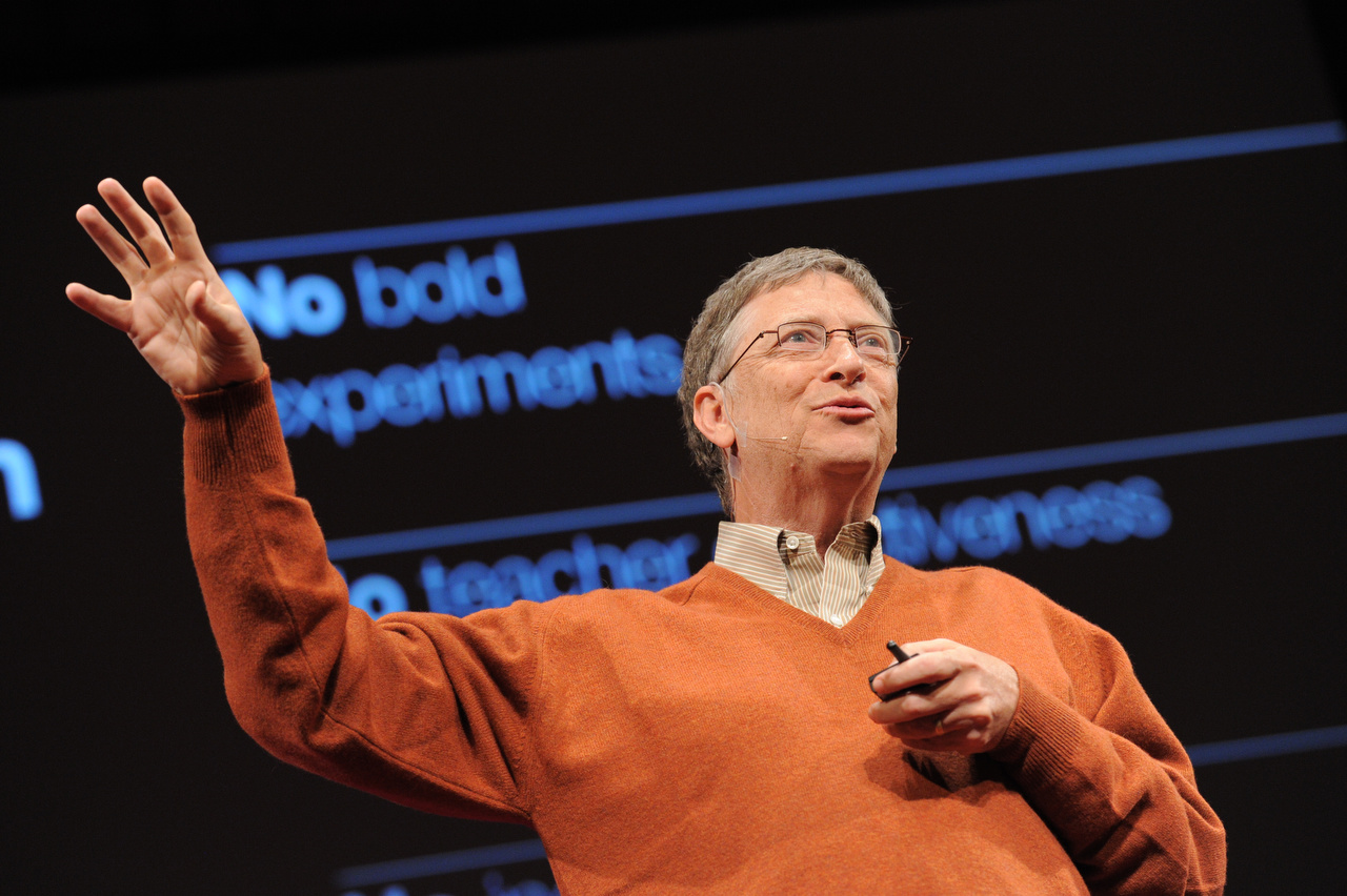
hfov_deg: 15.8
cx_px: 674
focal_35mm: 130
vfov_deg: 10.5
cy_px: 448
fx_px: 4861
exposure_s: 1/400
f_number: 4
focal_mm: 130
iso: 3200
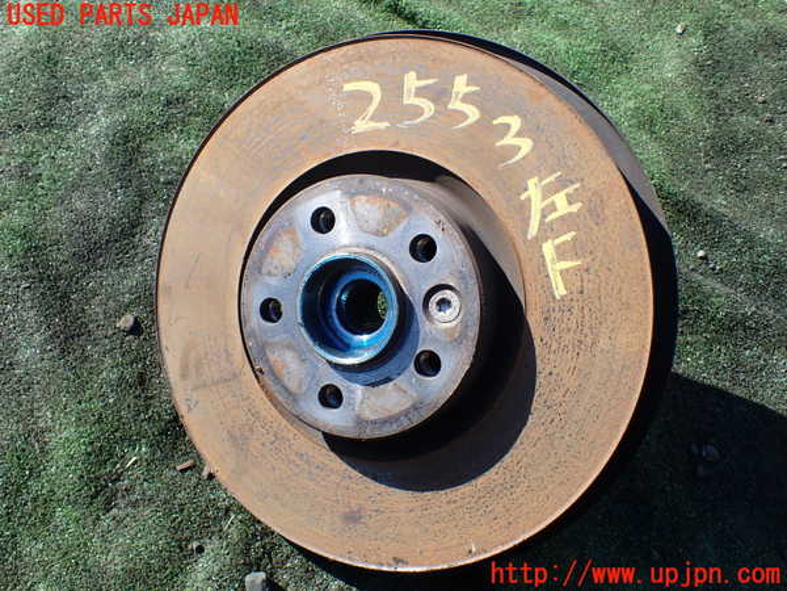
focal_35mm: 30
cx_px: 394
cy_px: 296
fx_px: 682
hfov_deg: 60.0
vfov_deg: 46.8
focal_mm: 5.4
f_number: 3.2
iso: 100
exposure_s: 1/400
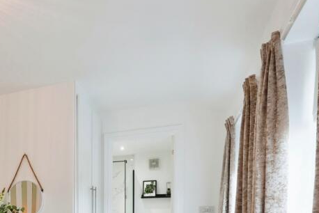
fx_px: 342
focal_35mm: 39
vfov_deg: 31.1
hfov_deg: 43.9
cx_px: 11
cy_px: 231
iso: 200
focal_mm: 11.5
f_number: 8
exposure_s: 1/10
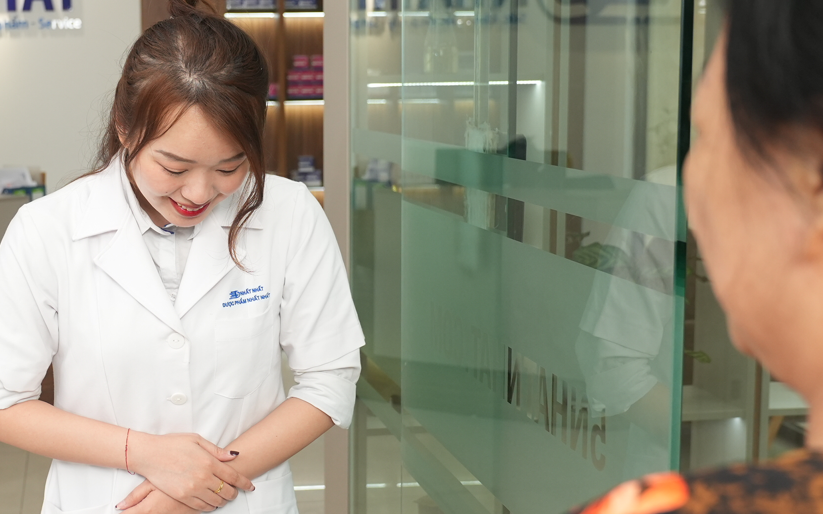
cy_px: 241
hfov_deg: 34.5
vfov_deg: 22.4
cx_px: 225
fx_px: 1301
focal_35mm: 58
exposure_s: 1/160
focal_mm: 27
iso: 800
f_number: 3.5
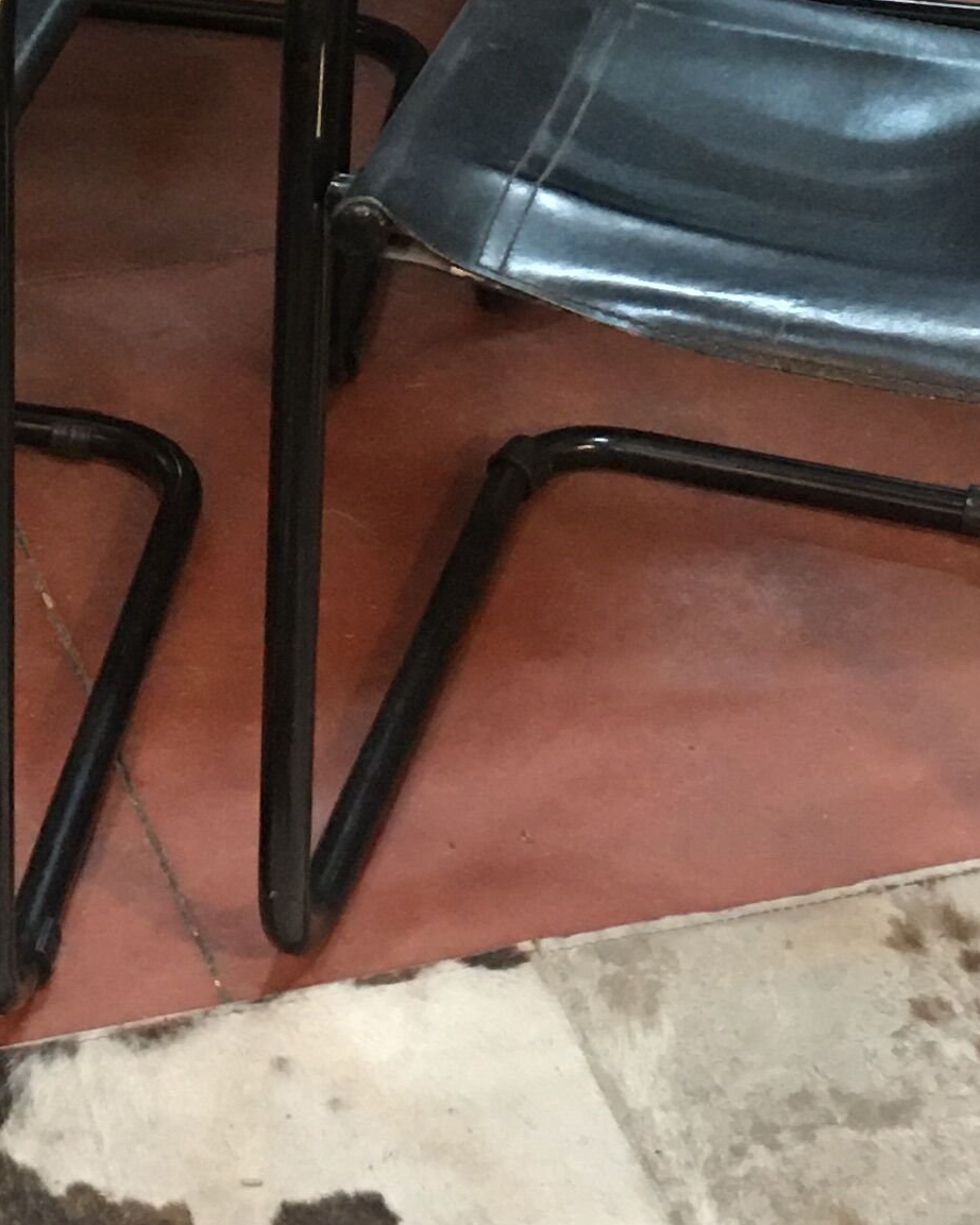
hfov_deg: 15.5
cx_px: 243
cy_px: -91
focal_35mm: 99
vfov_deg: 18.7
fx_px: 3590
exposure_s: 1/8
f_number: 2.2
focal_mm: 4.15
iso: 125
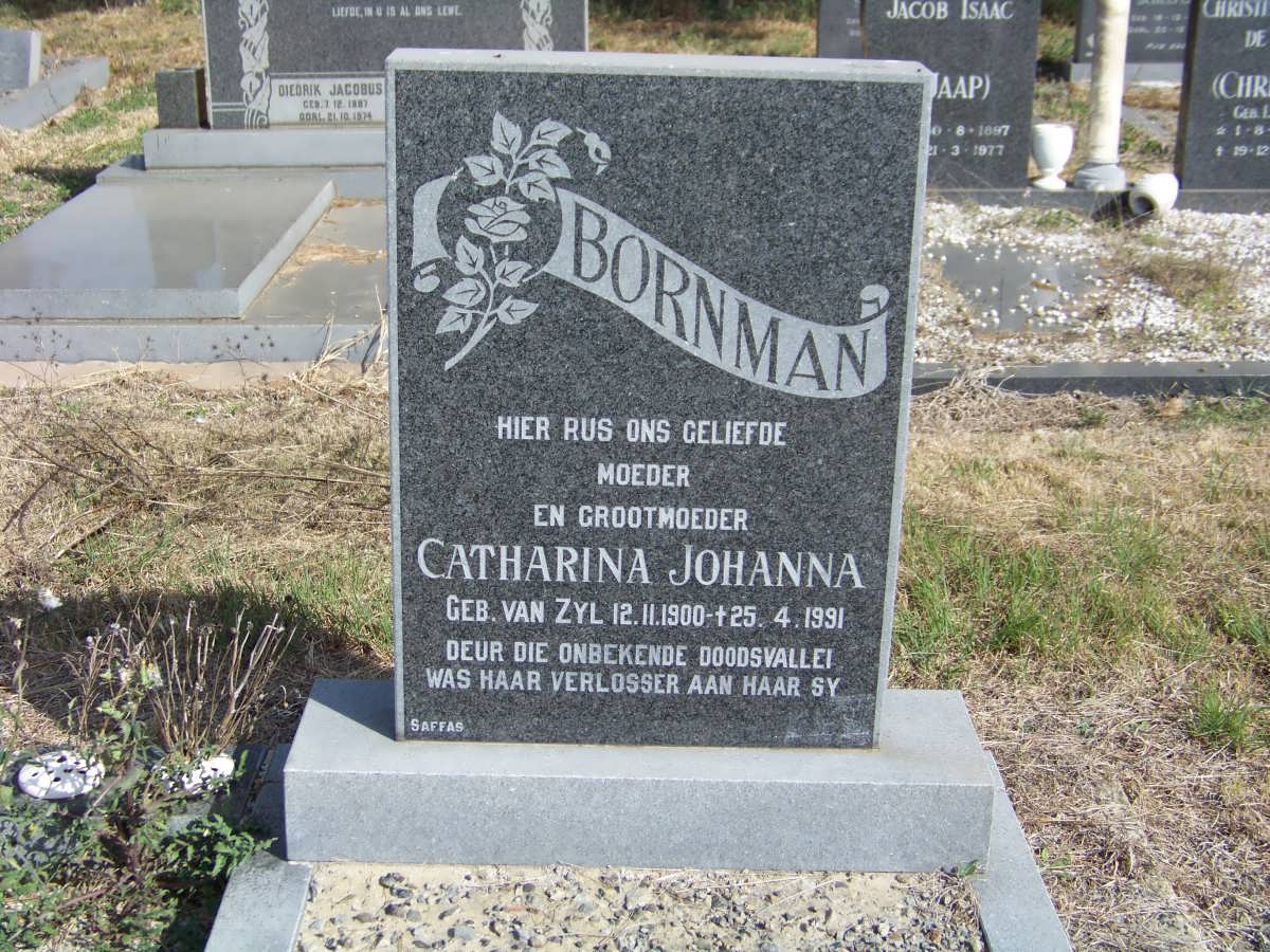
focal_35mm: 49
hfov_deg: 38.9
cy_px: 476
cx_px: 635
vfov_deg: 29.7
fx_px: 1798
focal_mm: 7.6
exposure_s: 1/640
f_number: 2.8
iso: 64
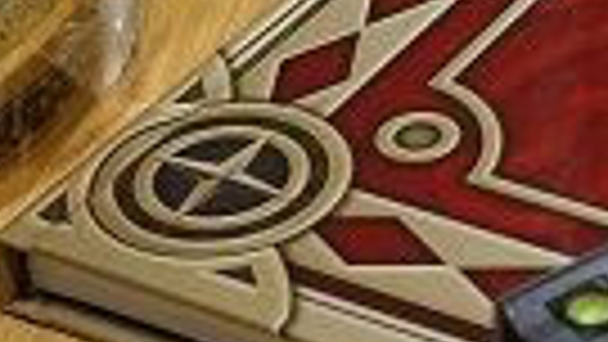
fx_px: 2886
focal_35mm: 179
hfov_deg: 11.7
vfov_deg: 6.6
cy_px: -326
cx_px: 793
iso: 3200
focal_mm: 24
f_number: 8
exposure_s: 1/25
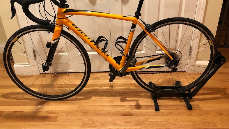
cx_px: 113
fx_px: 188
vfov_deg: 37.5
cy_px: 45
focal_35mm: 31
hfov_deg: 62.6
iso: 80
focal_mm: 3.99
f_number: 1.8
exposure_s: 1/15
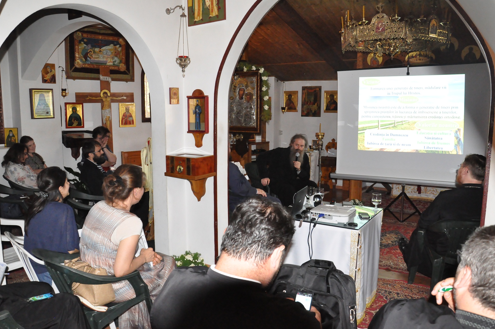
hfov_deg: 65.5
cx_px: 247
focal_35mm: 28
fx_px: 385
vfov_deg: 46.3
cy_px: 163
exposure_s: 1/60
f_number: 5.6
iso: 3200
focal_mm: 18
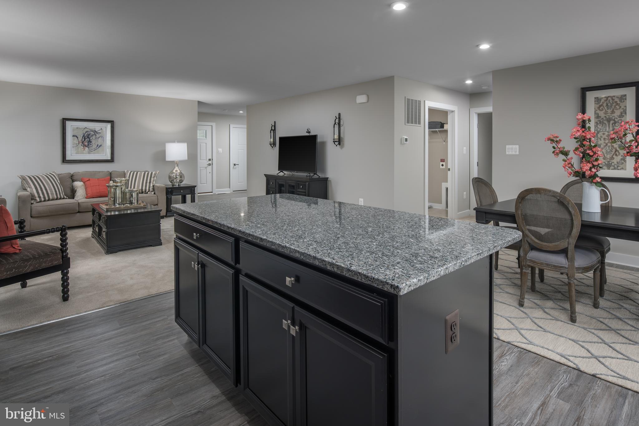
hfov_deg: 86.9
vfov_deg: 64.6
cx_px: 320
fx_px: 337
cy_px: 213
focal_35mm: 19
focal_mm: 19
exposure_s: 1/250
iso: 250
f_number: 9
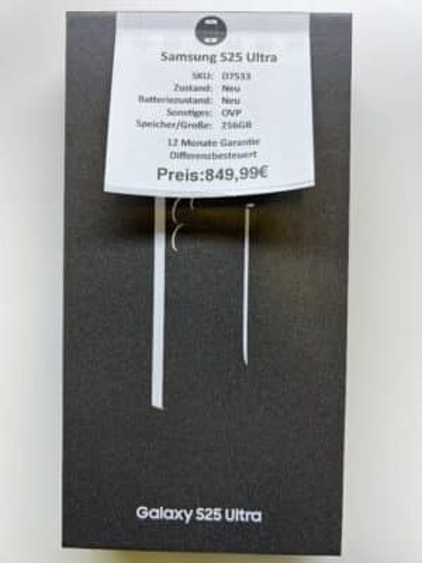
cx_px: 211
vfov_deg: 67.3
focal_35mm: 26
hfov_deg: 53.1
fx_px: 423
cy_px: 282
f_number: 1.5
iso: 32
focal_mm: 5.7
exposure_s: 1/139
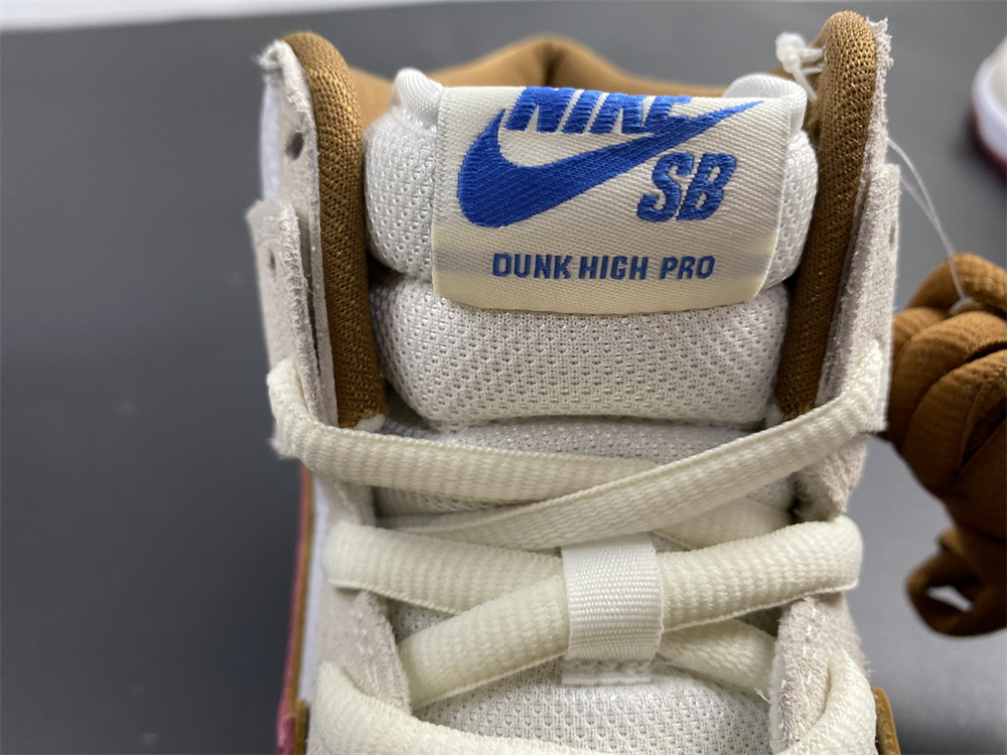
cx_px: 504
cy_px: 378
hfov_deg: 67.3
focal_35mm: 26
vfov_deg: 53.1
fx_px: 756
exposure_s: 1/100
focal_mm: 4.25
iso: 125
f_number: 1.8
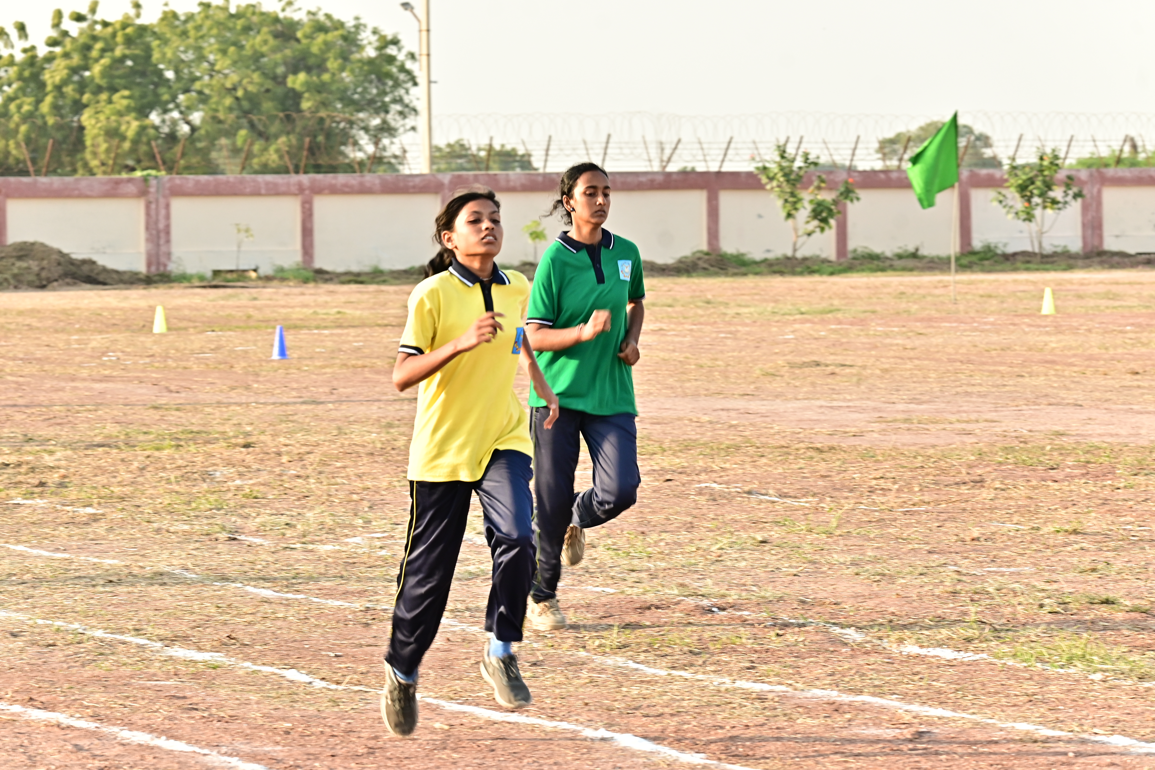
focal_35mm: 188
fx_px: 6015
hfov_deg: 11.0
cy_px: 385
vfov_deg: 7.3
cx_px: 578
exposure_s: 1/160
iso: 320
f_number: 8
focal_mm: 125
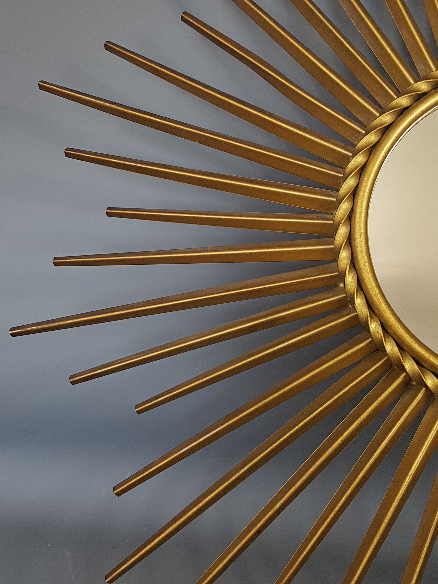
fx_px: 439
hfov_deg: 53.1
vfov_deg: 67.3
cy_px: 292
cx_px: 219
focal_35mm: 26
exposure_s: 1/100
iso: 64
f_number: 1.7
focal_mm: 4.2
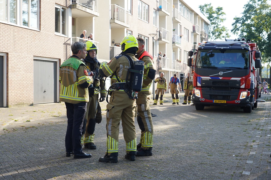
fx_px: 391
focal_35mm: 52
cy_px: 90
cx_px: 136
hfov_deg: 38.2
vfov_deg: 26.0
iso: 250
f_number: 6.3
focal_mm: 52
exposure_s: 1/200
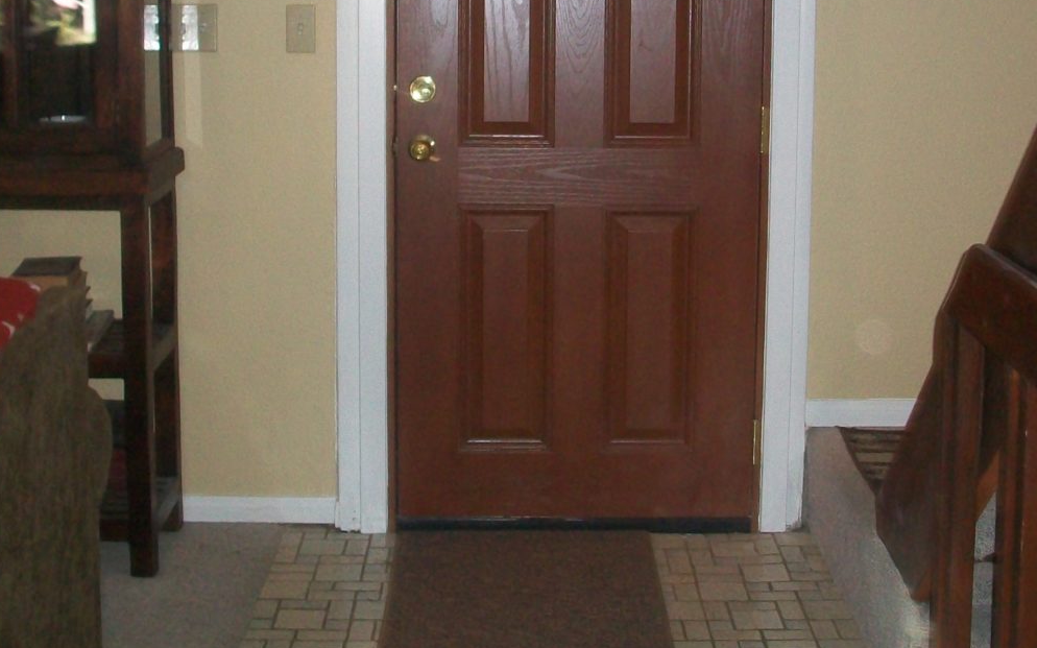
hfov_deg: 35.1
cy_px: 93
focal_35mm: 58
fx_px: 1639
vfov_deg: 22.0
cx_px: 553
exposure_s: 1/60
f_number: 2.8
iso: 160
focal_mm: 5.7
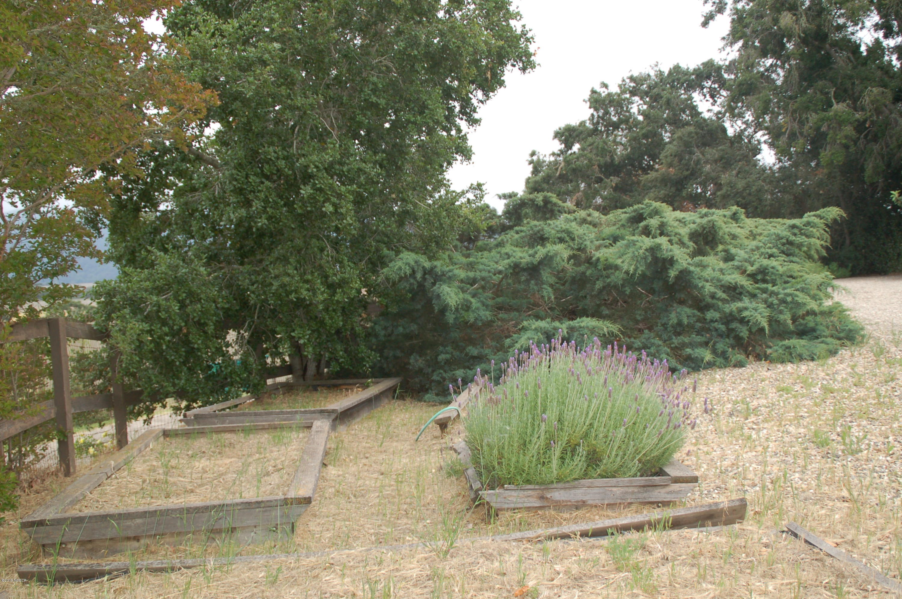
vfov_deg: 31.8
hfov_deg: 46.4
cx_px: 451
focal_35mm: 42
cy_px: 300
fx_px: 1051
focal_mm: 28
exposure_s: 1/500
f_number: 4.5
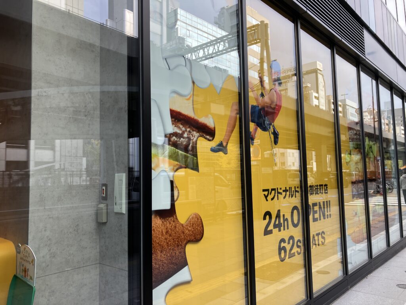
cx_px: 203
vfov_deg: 49.7
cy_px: 152
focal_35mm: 28
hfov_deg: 63.4
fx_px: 328
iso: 25
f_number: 1.8
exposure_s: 1/146
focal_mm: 3.99
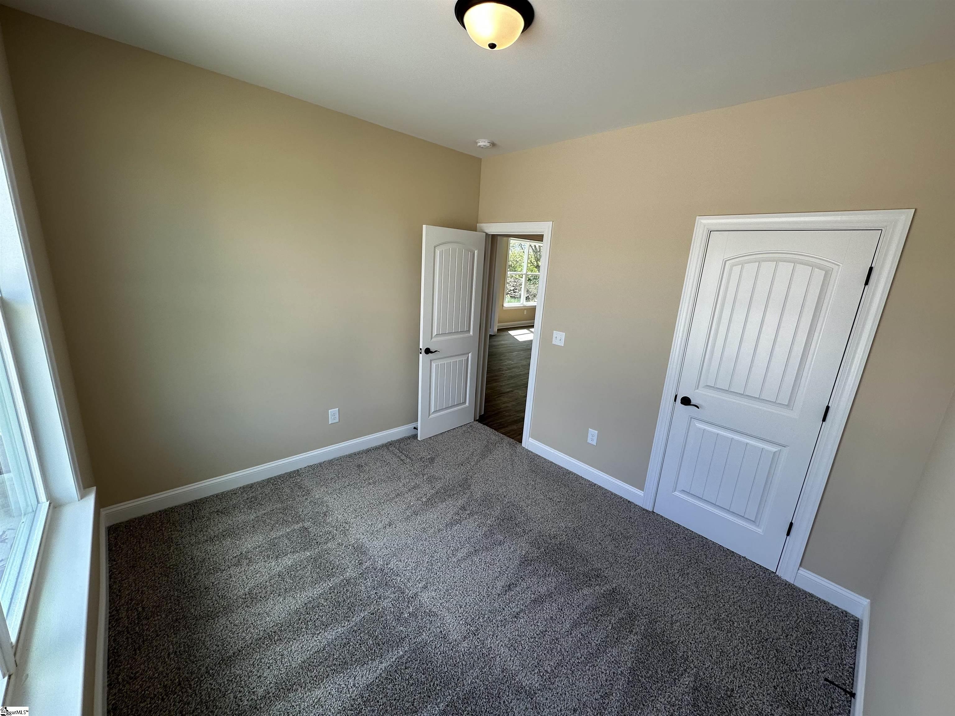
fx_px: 386
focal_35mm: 14
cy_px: 358
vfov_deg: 85.7
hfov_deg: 102.1
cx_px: 478
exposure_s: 1/135
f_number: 2.2
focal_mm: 2.22
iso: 40
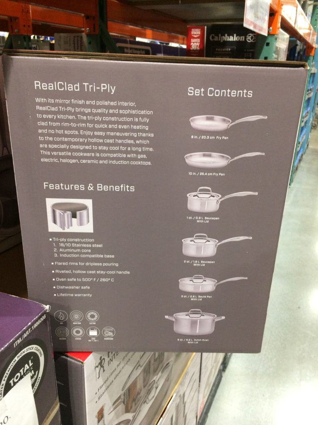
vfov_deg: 61.7
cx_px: 159
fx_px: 355
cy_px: 212
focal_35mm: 29
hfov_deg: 48.2
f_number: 2.2
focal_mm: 4.15
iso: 200
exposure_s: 1/33
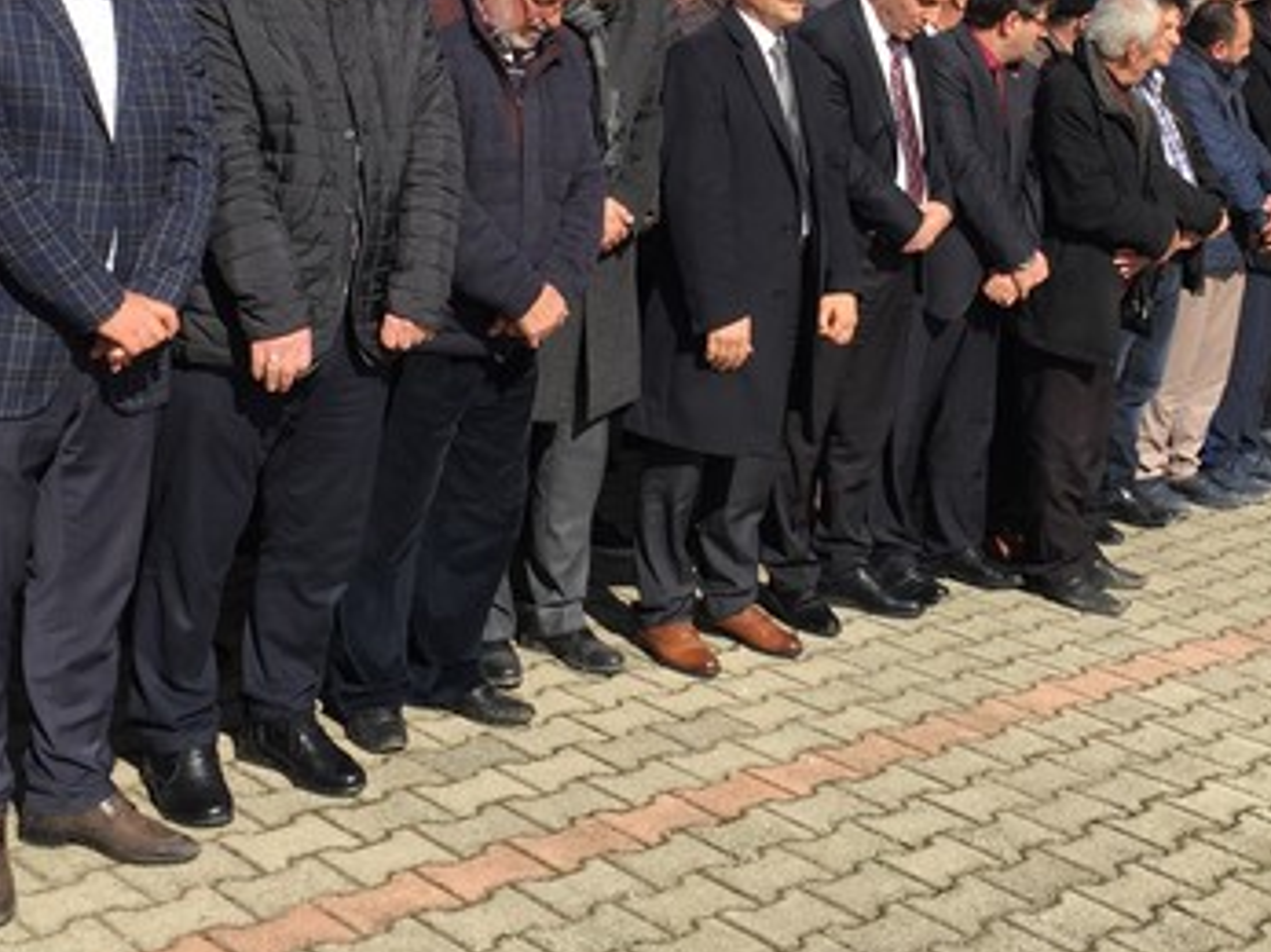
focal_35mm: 56
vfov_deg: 25.7
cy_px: 212
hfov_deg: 34.3
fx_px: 2055
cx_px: 755
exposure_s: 1/1522
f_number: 2.2
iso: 32
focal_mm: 4.15
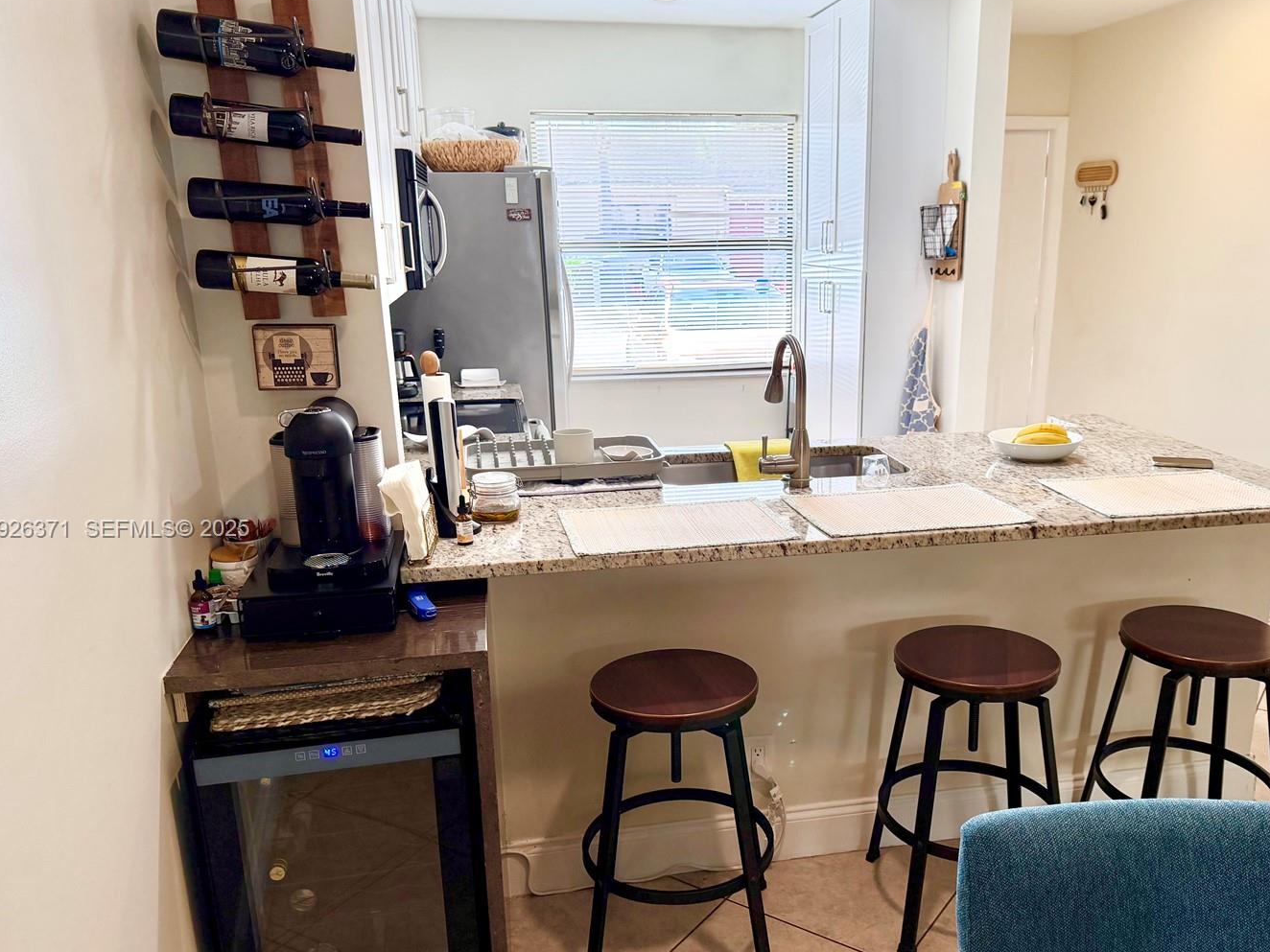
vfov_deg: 48.1
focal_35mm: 29
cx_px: 718
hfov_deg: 61.4
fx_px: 1064
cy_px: 530
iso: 200
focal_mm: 6.76
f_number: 1.78
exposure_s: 1/186
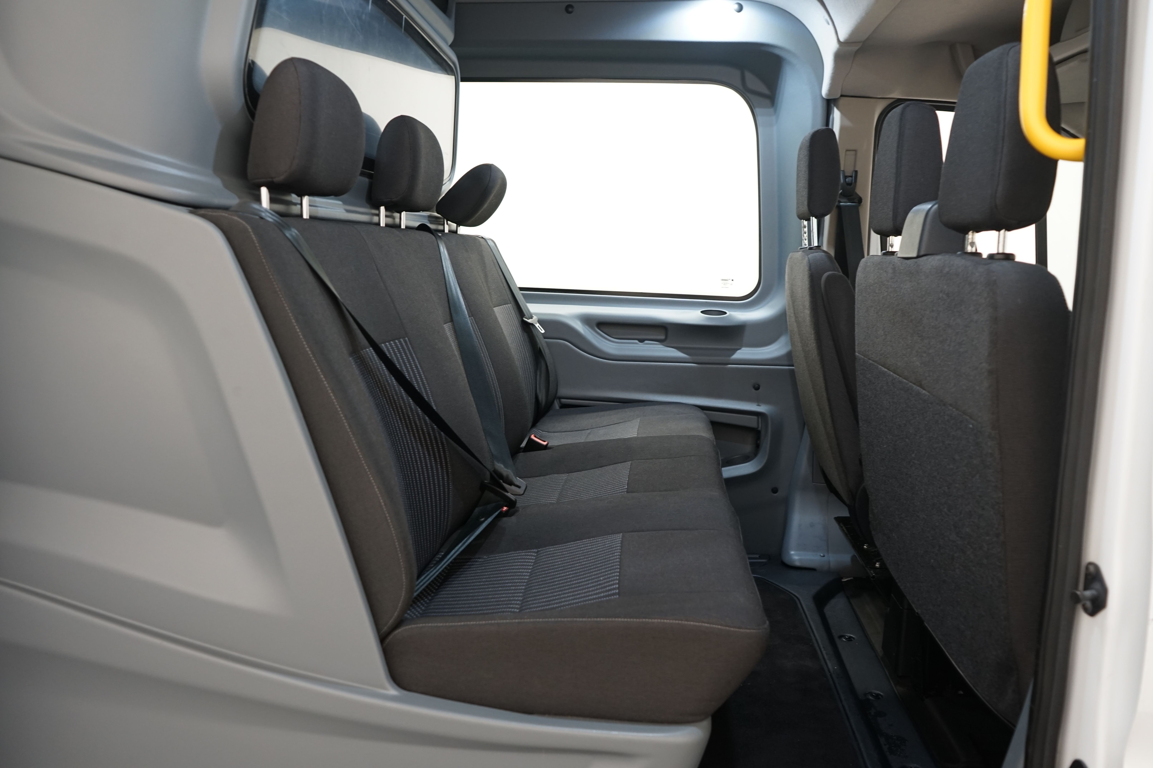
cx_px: 576
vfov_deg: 46.4
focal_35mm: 28
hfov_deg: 65.5
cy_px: 384
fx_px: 897
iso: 800
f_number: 5
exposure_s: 1/13
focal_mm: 28
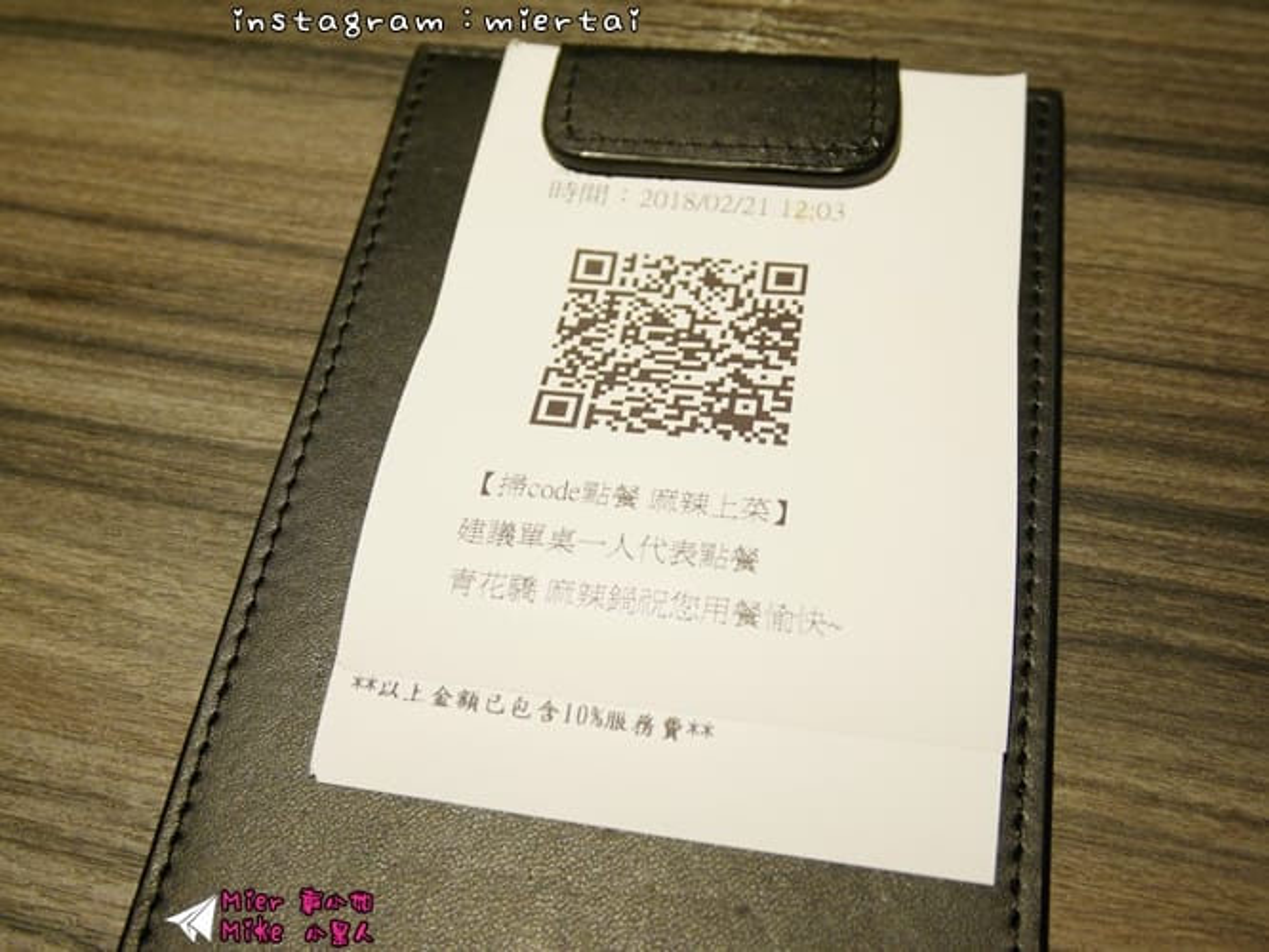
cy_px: 476
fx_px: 1320
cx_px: 634
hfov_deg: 51.3
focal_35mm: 36
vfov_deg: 39.7
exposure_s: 1/60
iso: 1000
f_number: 4.2
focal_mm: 18
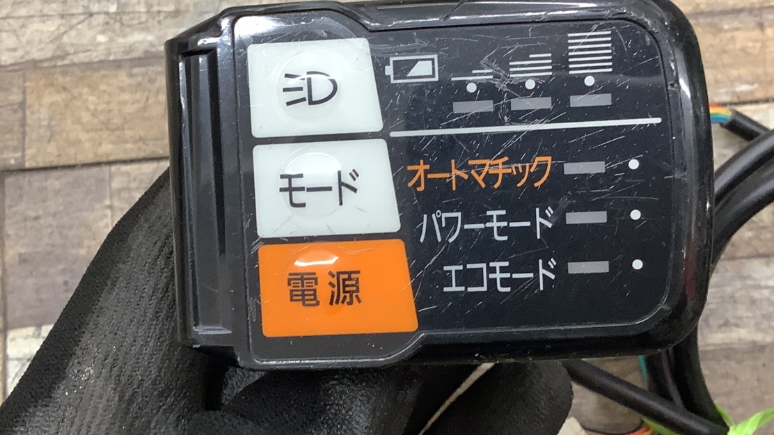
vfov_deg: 23.9
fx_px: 1026
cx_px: 366
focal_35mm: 50
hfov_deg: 41.3
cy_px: 204
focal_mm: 3.3
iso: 160
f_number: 2.4
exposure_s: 1/60
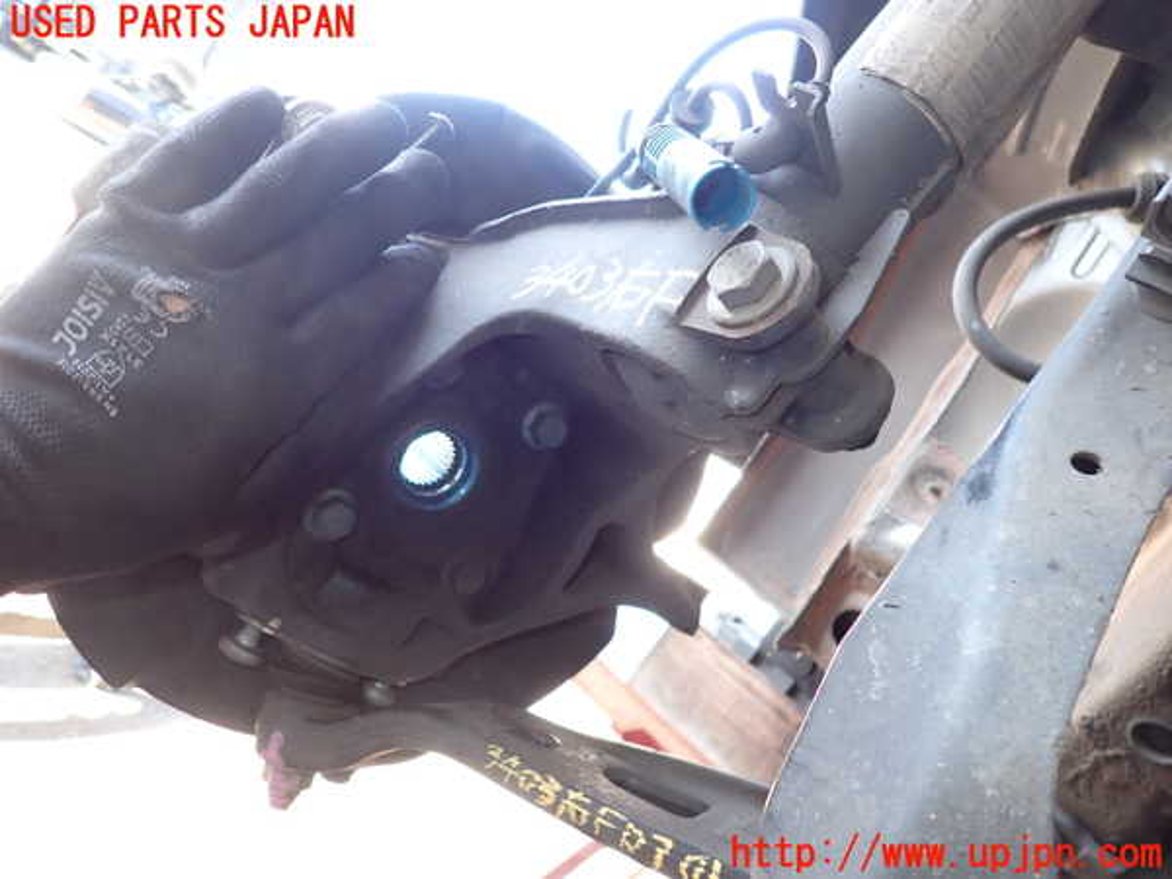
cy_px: 440
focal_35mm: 25
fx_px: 846
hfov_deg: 69.4
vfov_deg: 54.9
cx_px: 586
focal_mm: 4.5
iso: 160
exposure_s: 1/60
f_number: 2
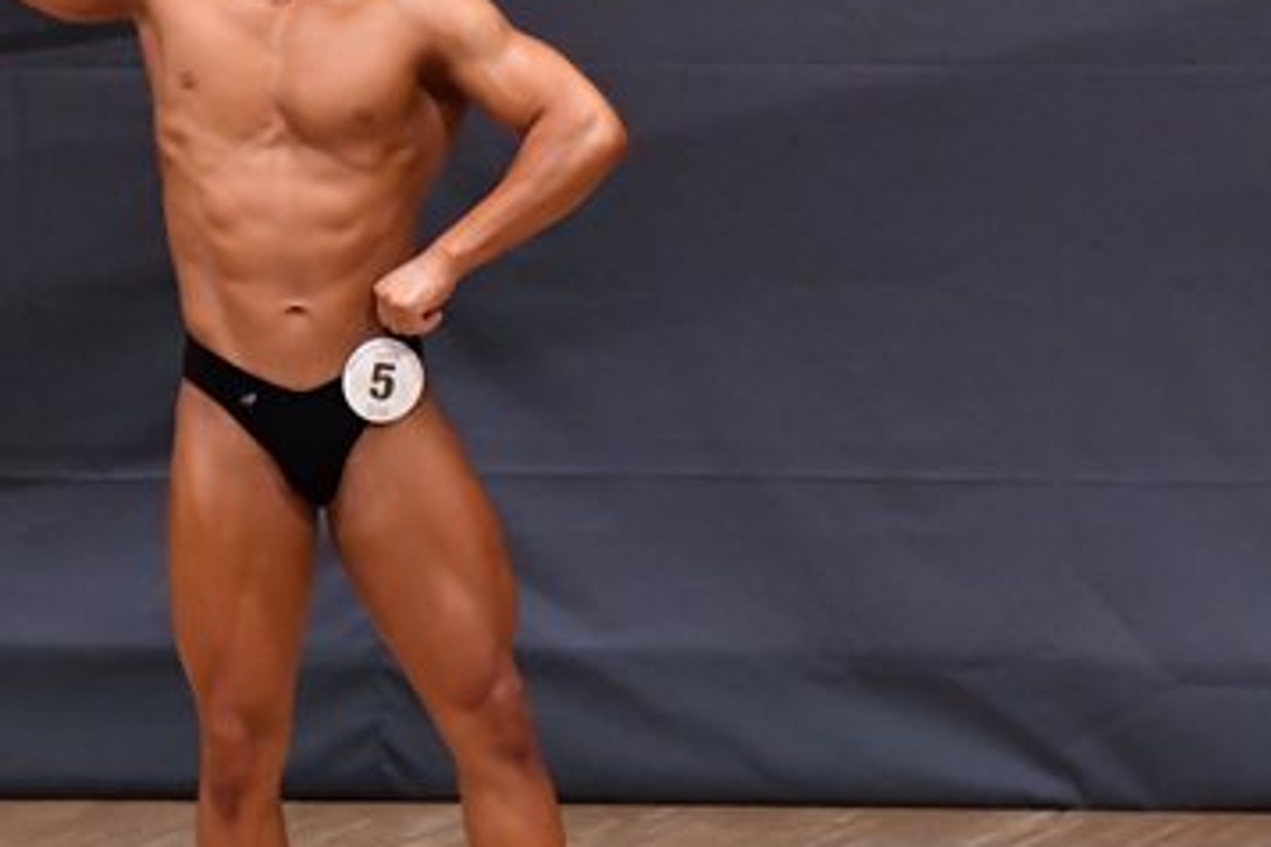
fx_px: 19522
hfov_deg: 3.7
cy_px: 413
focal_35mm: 553
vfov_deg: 2.5
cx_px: 297
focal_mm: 170
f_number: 5.6
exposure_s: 1/400
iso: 6400
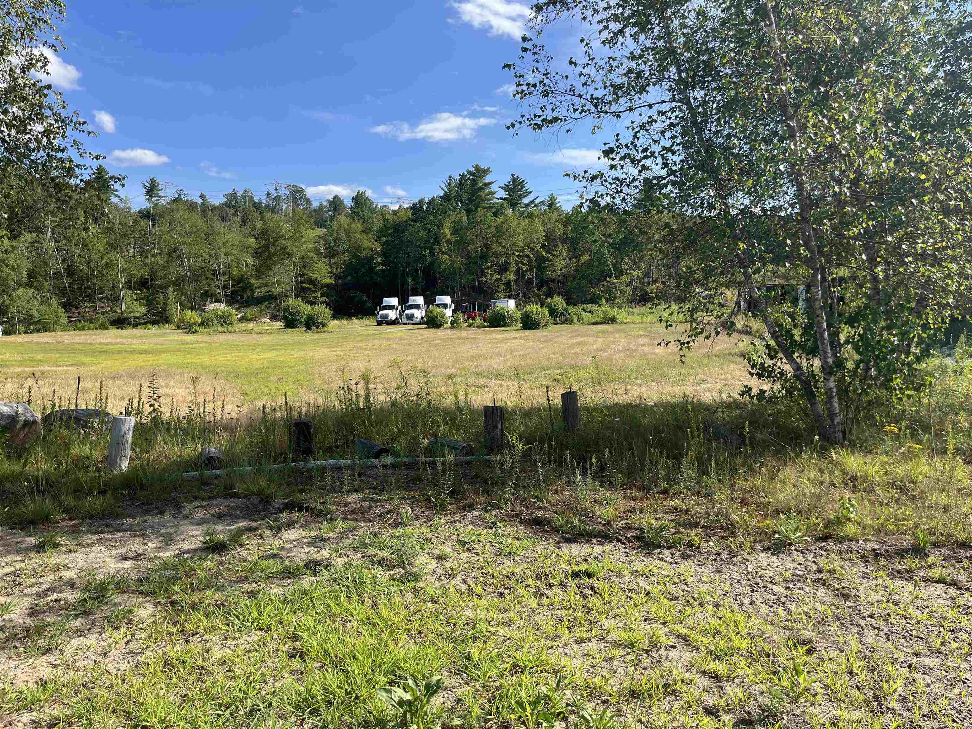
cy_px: 364
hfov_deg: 67.3
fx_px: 730
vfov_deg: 53.1
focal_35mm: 26
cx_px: 486
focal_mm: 5.1
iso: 50
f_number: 1.6
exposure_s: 1/2179
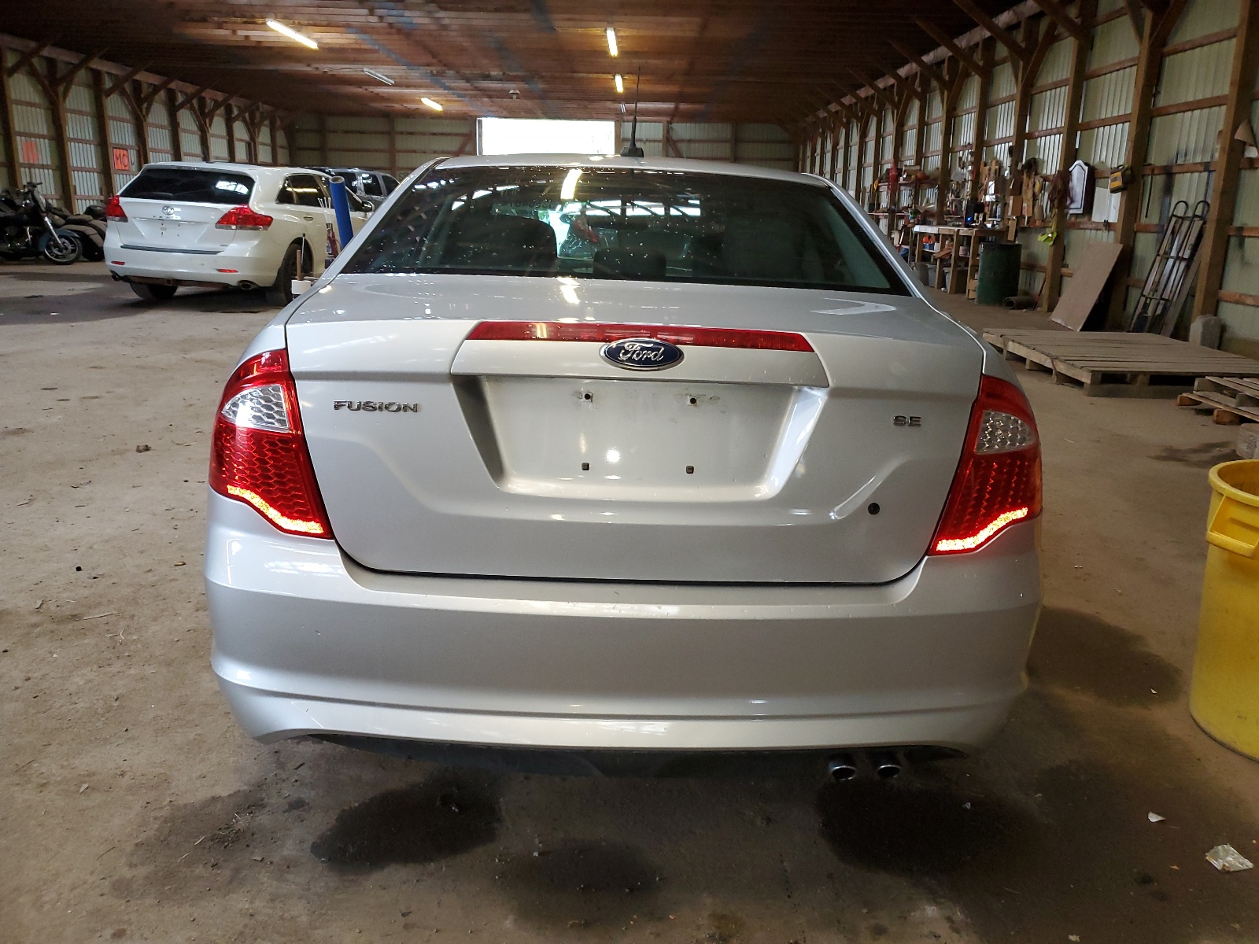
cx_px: 630
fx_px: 946
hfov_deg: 67.3
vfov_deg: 53.1
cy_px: 472
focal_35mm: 26
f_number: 1.5
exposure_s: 1/60.2
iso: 207
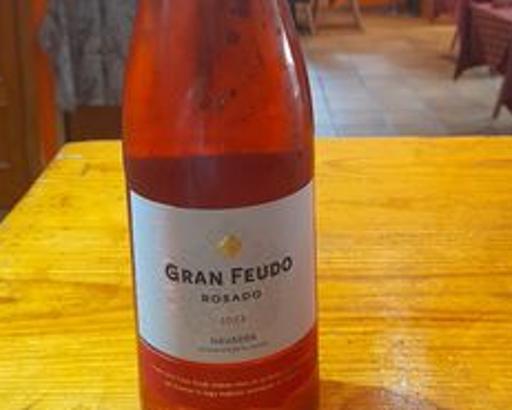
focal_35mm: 45
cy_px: 30
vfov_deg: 31.6
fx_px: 682
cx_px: 224
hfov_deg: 41.1
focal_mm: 4.6
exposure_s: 1/33
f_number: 2
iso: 400
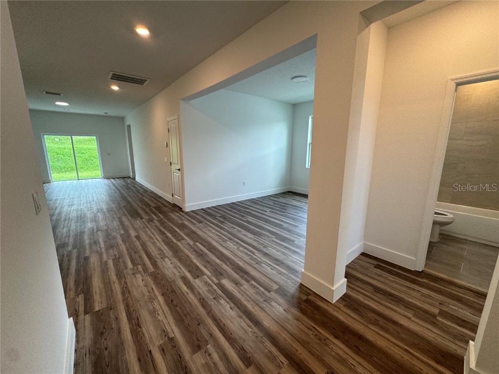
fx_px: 202
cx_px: 250
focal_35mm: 14
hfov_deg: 102.1
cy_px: 187
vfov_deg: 85.7
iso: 125
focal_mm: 2.22
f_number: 2.2
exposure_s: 1/120
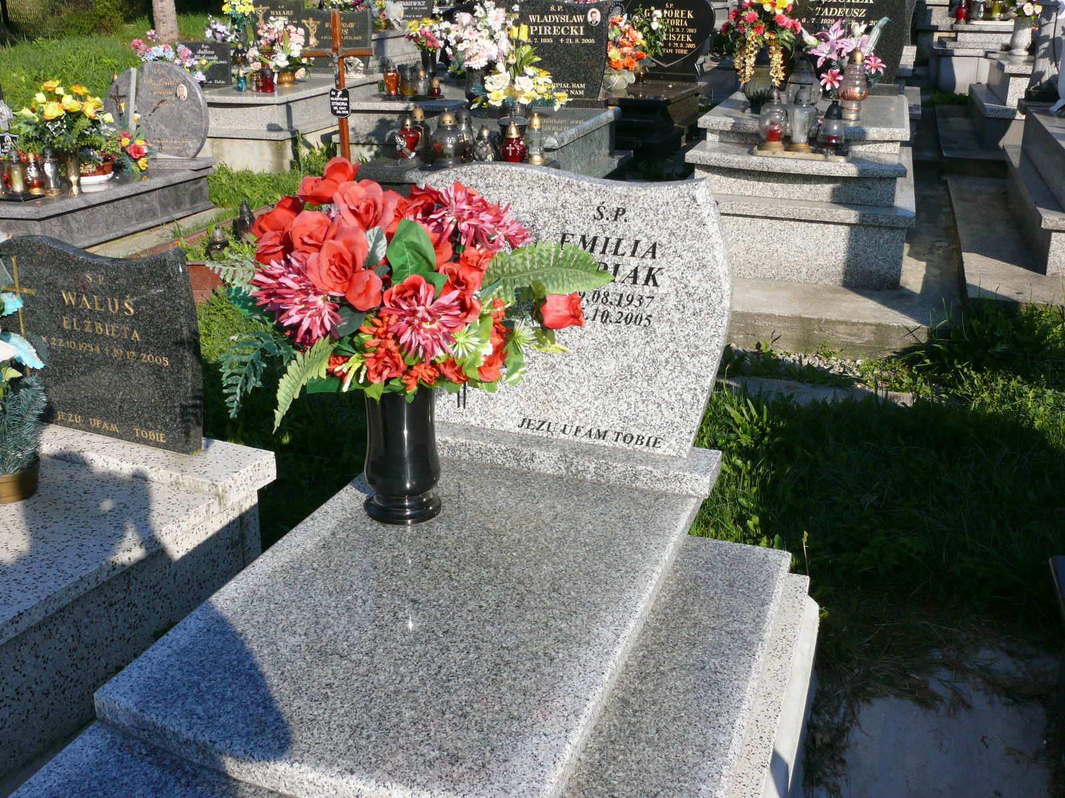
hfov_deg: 52.6
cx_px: 532
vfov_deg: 40.7
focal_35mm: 35
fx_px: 1077
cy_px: 399
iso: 100
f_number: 5.6
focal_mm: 7.4
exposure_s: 1/400
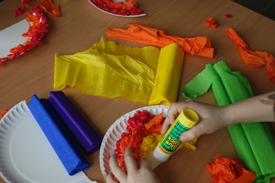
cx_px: 134
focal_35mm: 58
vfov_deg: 23.4
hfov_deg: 34.5
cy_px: 82
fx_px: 443
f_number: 2.8
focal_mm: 17.11
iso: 125
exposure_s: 1/125
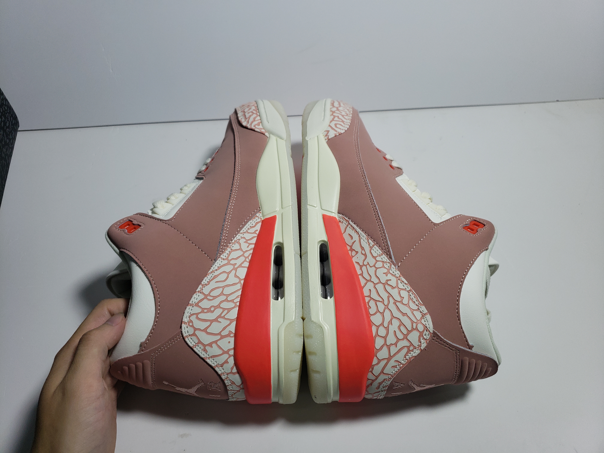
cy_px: 226
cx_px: 302
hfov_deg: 67.3
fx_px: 454
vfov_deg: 53.1
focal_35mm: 26
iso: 50
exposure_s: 1/680
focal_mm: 4.3
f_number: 1.5
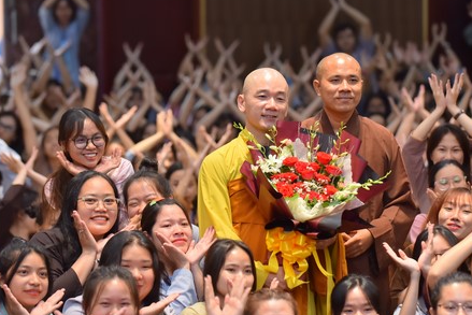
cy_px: 165
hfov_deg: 11.1
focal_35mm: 185
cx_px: 282
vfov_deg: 7.4
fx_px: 2426
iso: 800
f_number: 3.2
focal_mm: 125
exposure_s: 1/160
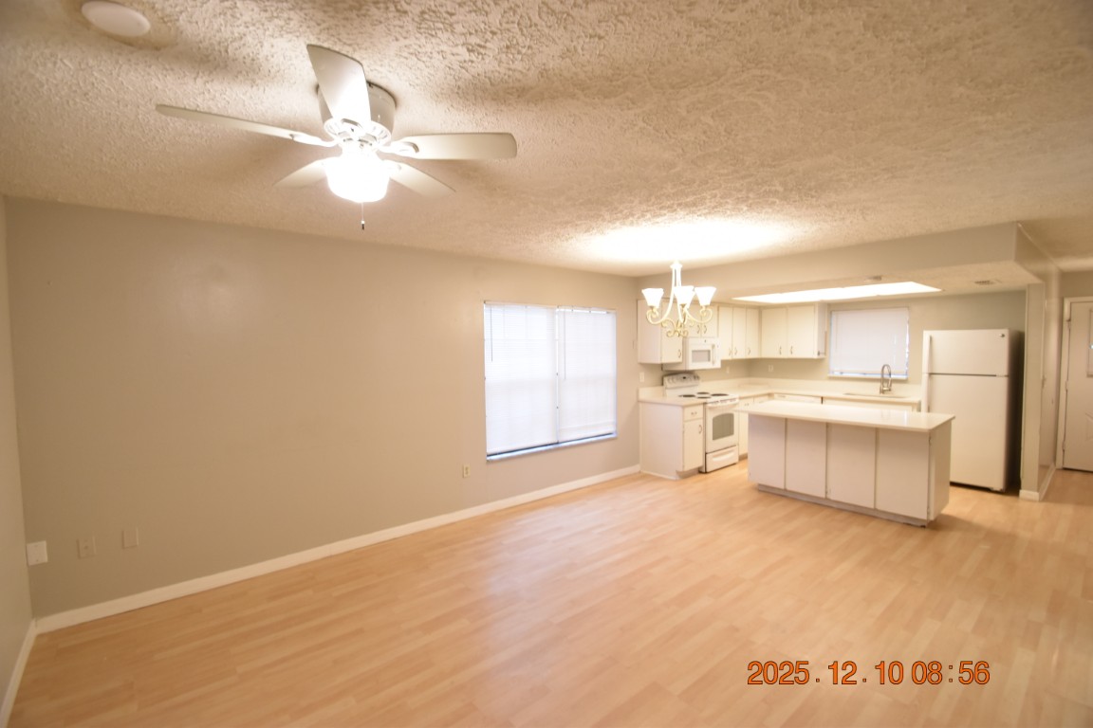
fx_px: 455
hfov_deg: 100.4
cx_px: 546
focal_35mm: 15
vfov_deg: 77.3
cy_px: 364
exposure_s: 1/20
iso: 800
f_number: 3.5
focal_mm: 10
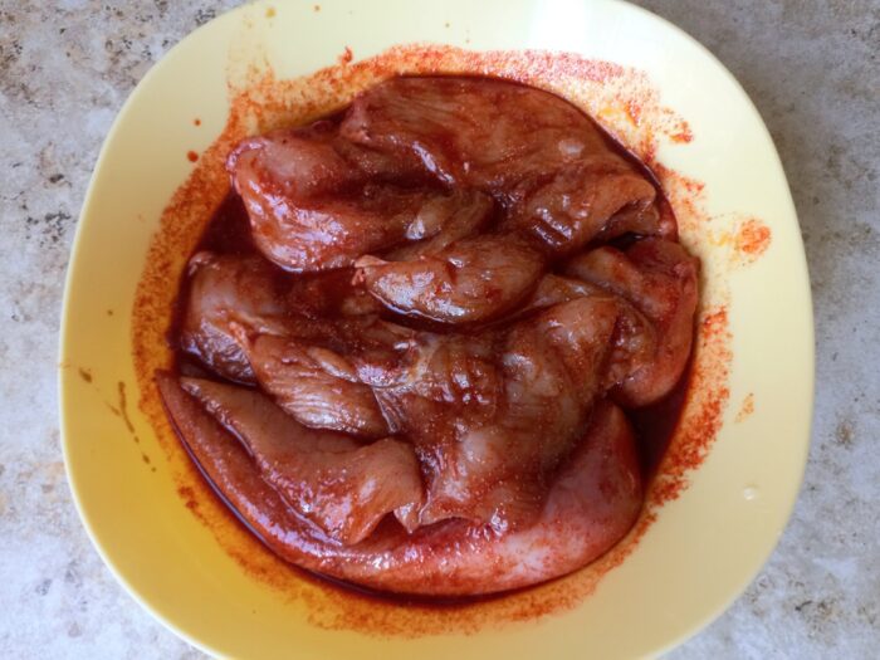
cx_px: 440
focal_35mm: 25
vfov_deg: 54.9
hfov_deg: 69.4
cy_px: 330
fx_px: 636
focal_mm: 4.6
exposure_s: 1/50
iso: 160
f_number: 1.8
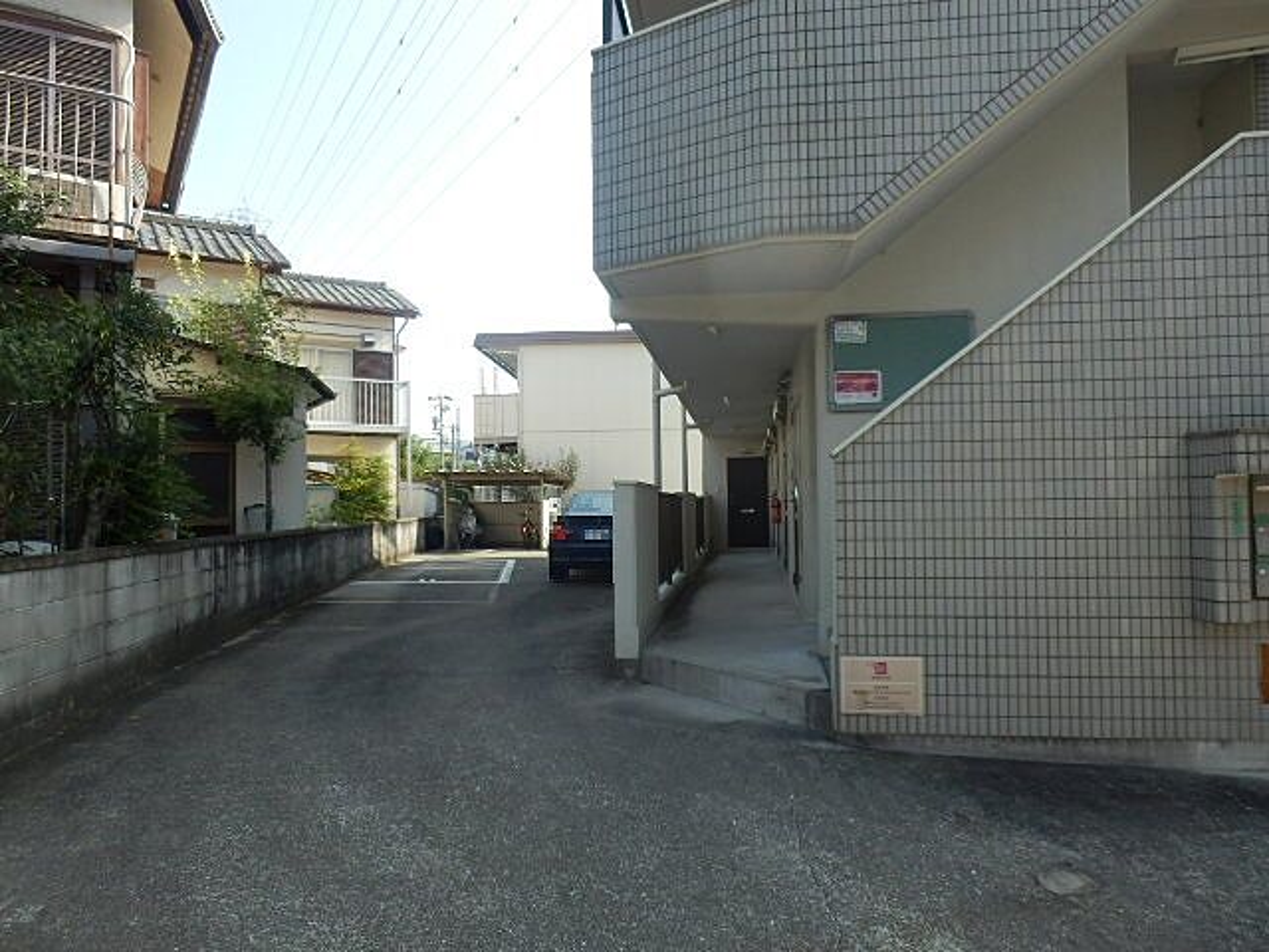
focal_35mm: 24
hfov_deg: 71.6
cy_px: 476
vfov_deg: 56.8
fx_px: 880
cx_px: 634
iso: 80
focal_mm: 4.2
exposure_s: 1/400
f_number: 3
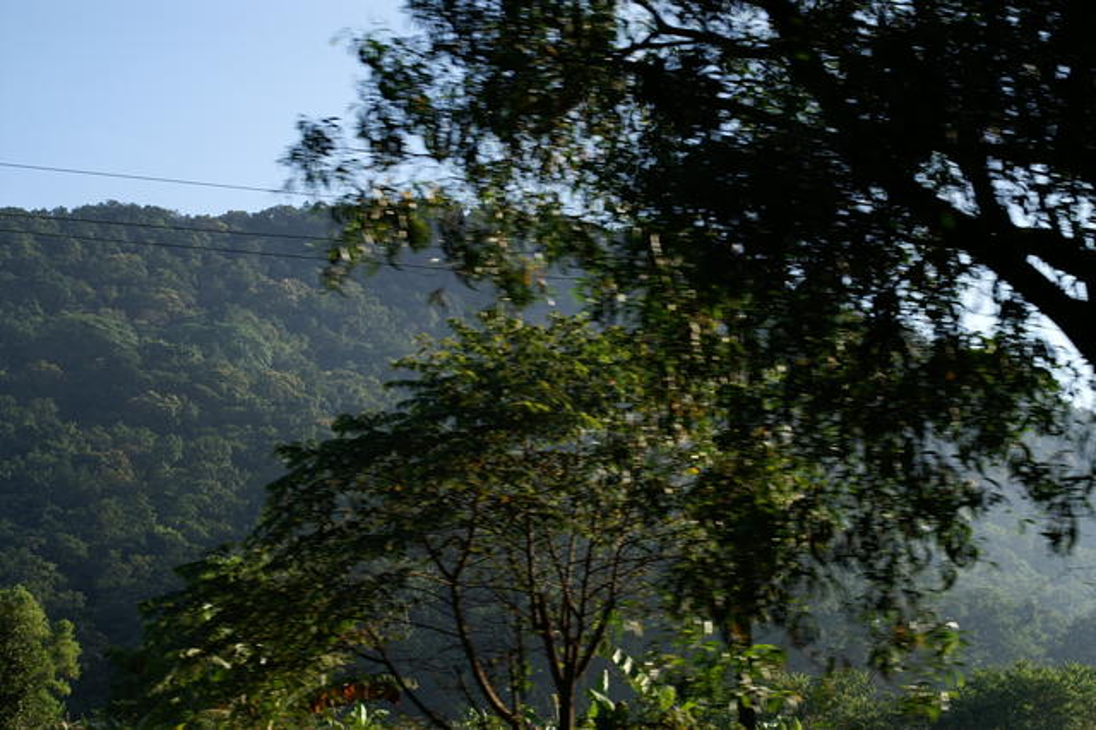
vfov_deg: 22.6
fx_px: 1826
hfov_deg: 33.4
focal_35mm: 60
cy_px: 365
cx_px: 548
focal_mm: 40
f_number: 8
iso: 100
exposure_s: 1/300
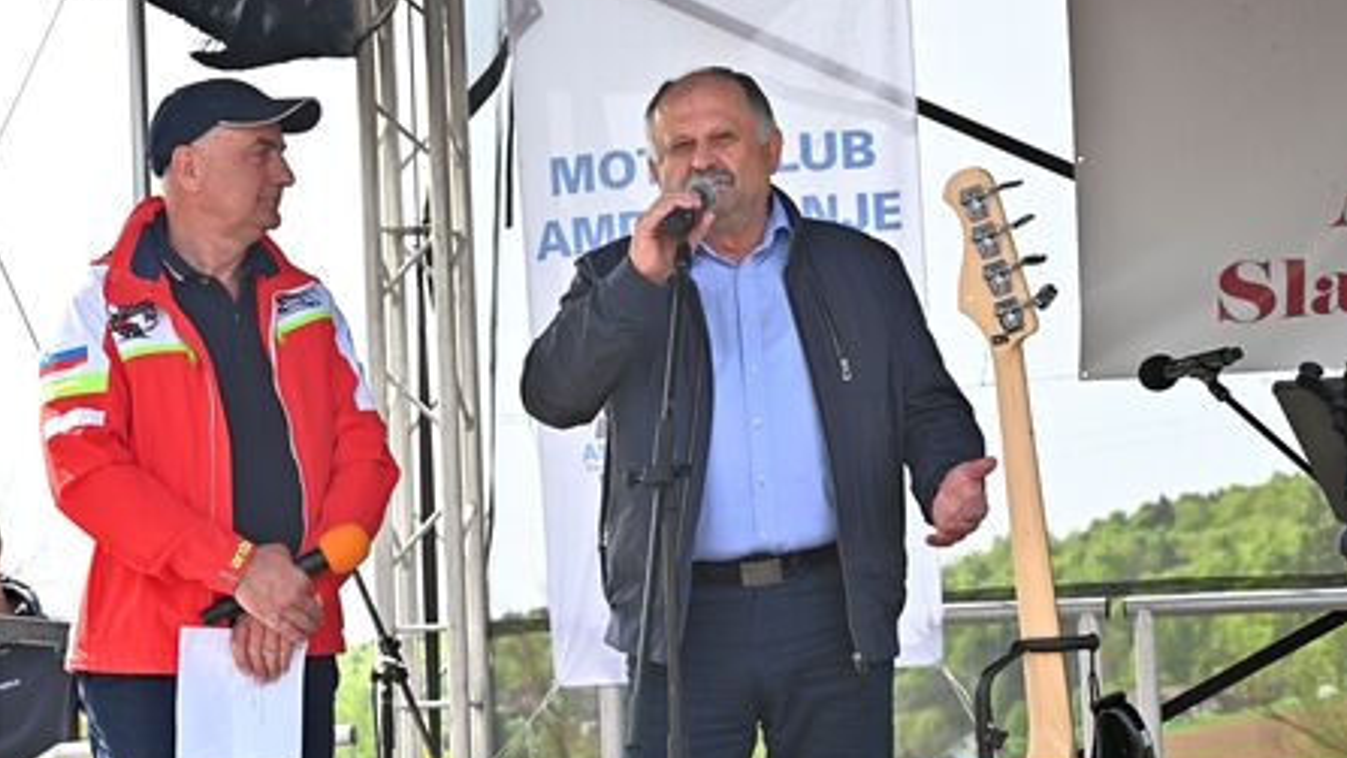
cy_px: 381
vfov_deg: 10.9
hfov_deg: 19.3
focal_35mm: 111
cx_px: 670
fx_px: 3965
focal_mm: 105
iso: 1600
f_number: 11
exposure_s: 1/500
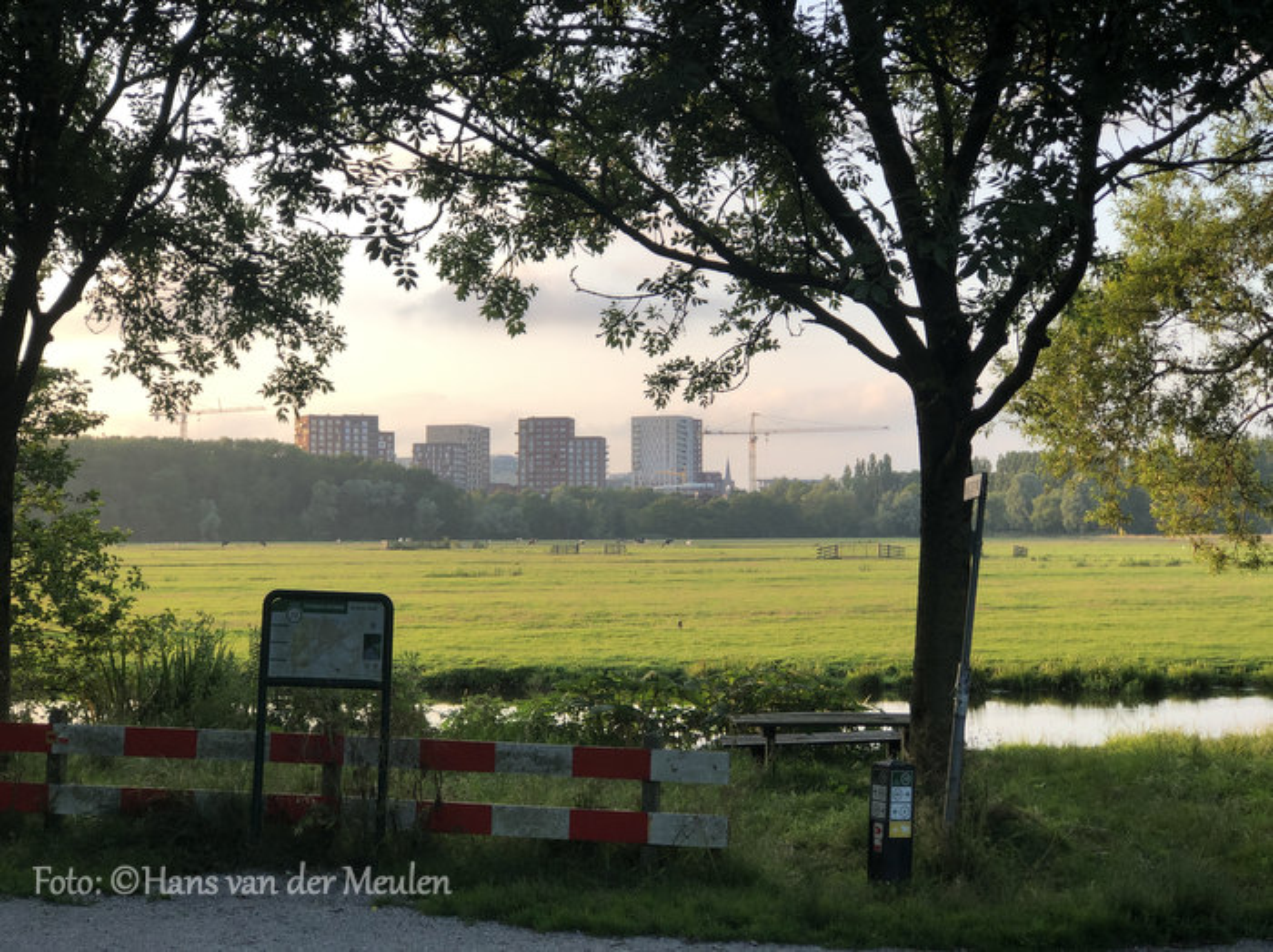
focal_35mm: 57
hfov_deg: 33.8
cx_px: 636
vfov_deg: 25.6
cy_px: 476
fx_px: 2095
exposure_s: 1/121
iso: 25
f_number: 2.8
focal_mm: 6.6
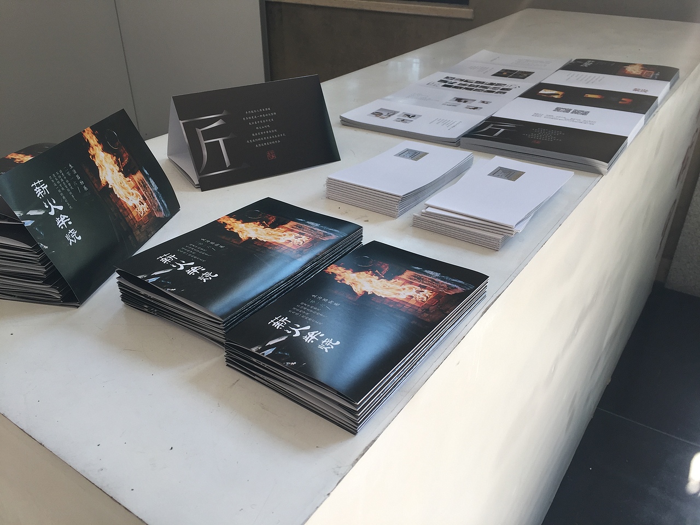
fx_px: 586
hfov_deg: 61.7
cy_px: 262
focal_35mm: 29
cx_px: 350
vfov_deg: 48.2
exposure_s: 1/119
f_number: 2.2
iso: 32
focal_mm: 4.15
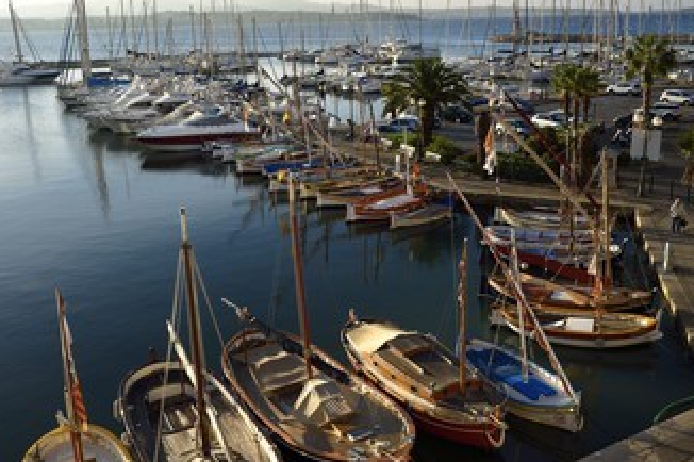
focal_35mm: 40
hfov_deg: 48.4
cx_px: 373
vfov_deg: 33.4
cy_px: 219
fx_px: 771
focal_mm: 31
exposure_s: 1/200
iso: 200
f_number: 11
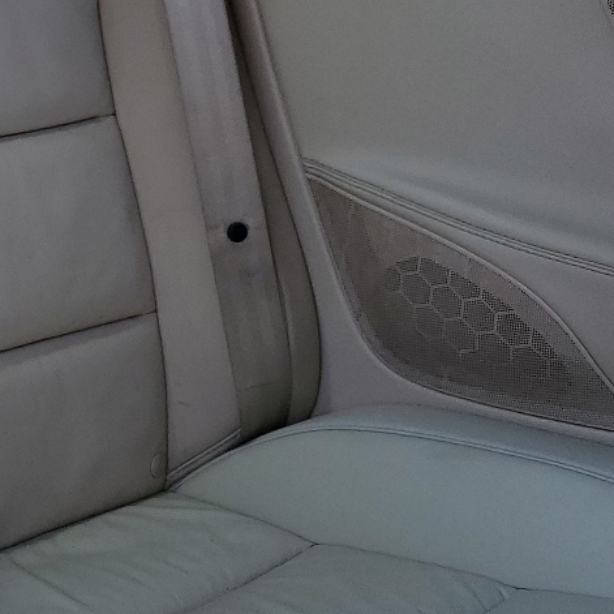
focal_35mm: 78
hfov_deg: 19.0
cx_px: -352
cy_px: 206
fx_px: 1565
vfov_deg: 22.1
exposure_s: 1/417
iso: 50
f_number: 1.5
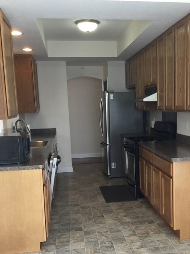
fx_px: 300
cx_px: 123
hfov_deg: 34.9
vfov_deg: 45.5
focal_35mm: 41
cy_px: 154
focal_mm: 3.3
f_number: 2.4
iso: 50
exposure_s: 1/30
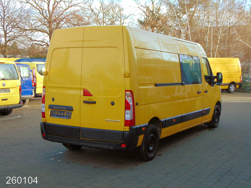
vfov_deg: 29.1
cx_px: 126
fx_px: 363
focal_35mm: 50
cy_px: 94
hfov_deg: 38.2
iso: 80
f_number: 3.5
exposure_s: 1/60
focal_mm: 9
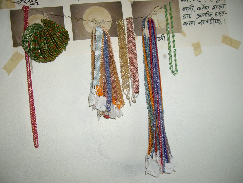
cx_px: 122
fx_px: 267
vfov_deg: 37.7
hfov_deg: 49.0
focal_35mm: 38
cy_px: 92
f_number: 2.7
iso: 200
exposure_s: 1/40
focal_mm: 6.2
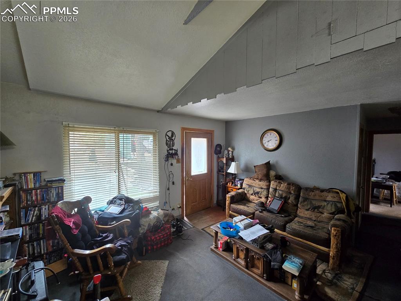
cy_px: 150
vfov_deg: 89.9
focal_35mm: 13
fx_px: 151
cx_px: 200
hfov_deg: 106.2
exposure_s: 1/60
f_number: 2.2
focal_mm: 2.2
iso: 200
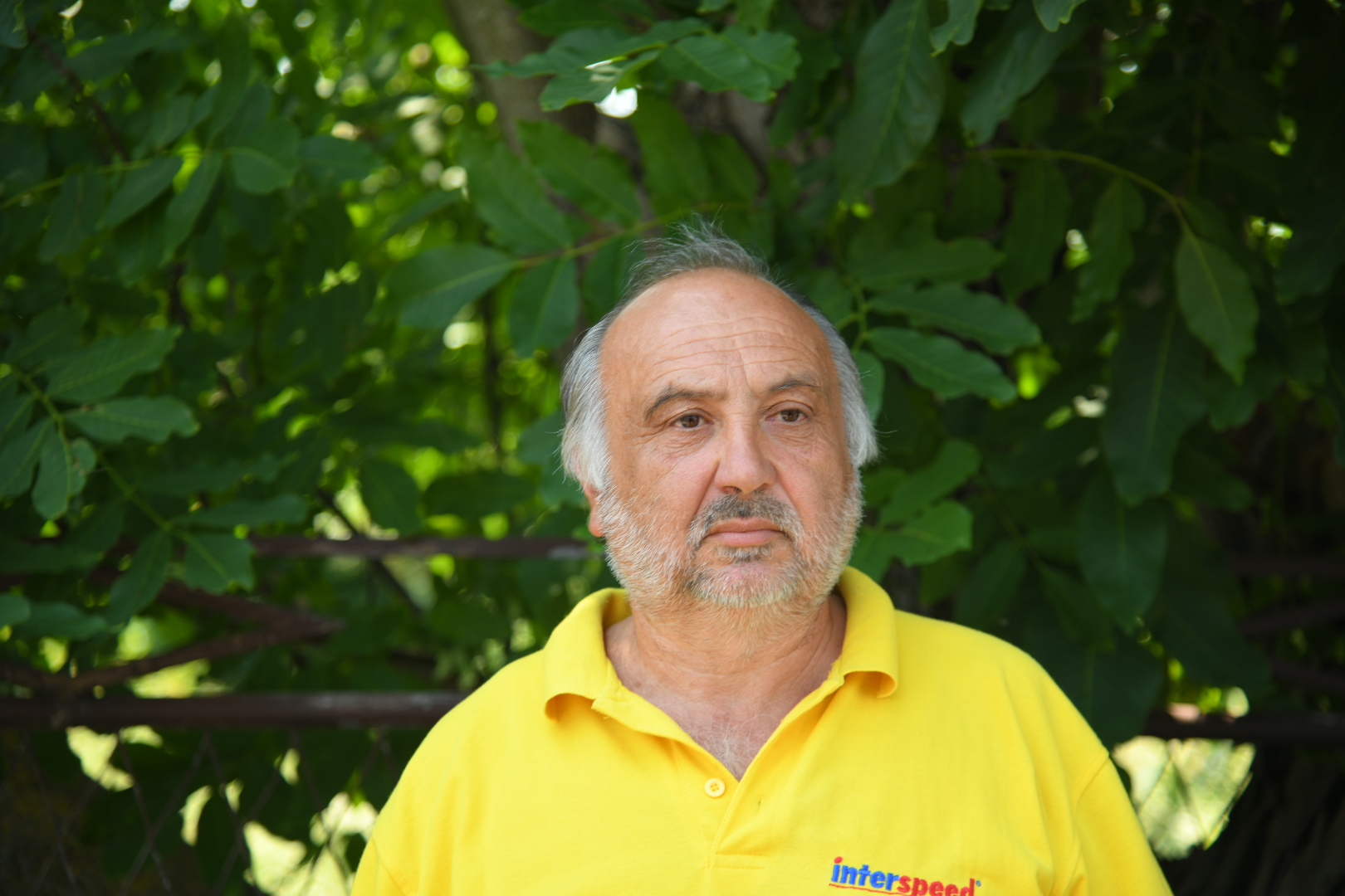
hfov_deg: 23.6
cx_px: 672
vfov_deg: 15.9
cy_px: 448
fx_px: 3213
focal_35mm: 86
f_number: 4
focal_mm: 86
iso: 100
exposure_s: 1/125
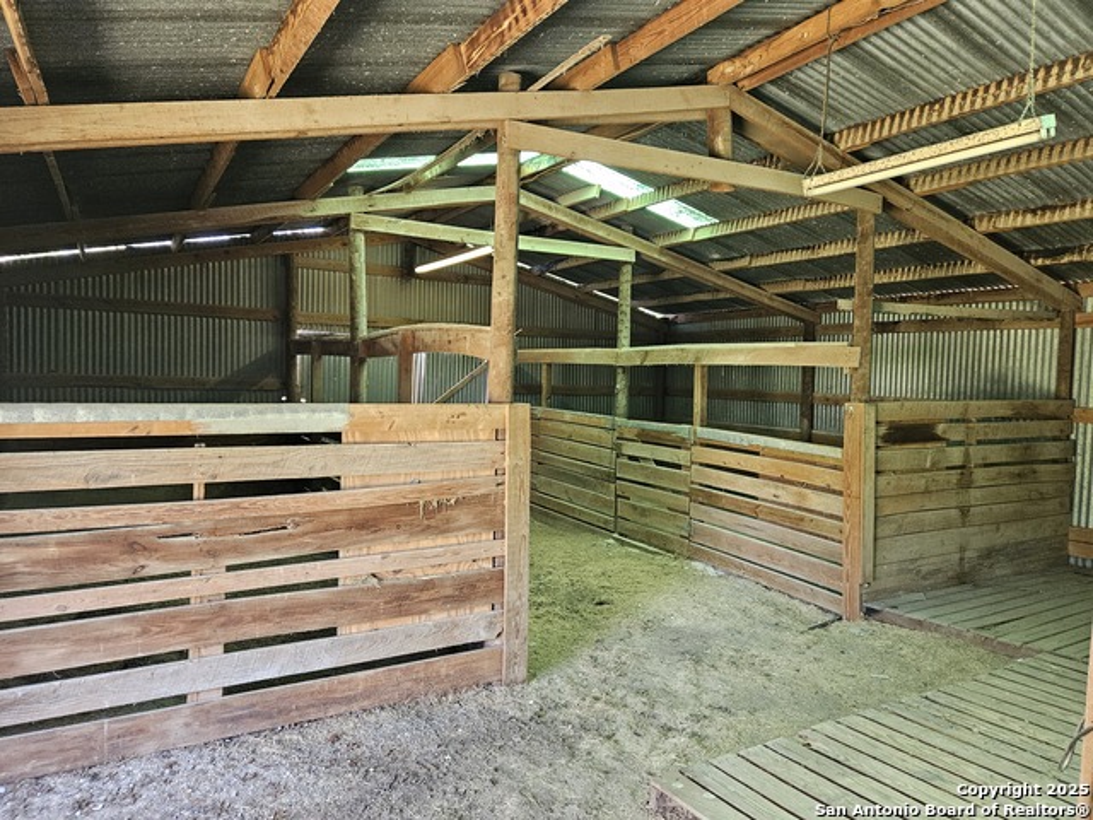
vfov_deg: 58.9
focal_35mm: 23
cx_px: 546
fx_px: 726
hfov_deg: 73.9
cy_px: 410
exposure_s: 1/120
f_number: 1.8
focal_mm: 5.4
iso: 640
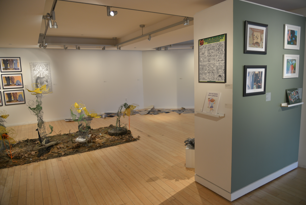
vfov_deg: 53.2
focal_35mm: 24
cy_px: 102
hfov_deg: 73.7
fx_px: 204
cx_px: 153
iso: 400
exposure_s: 1/60
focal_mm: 24
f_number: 4
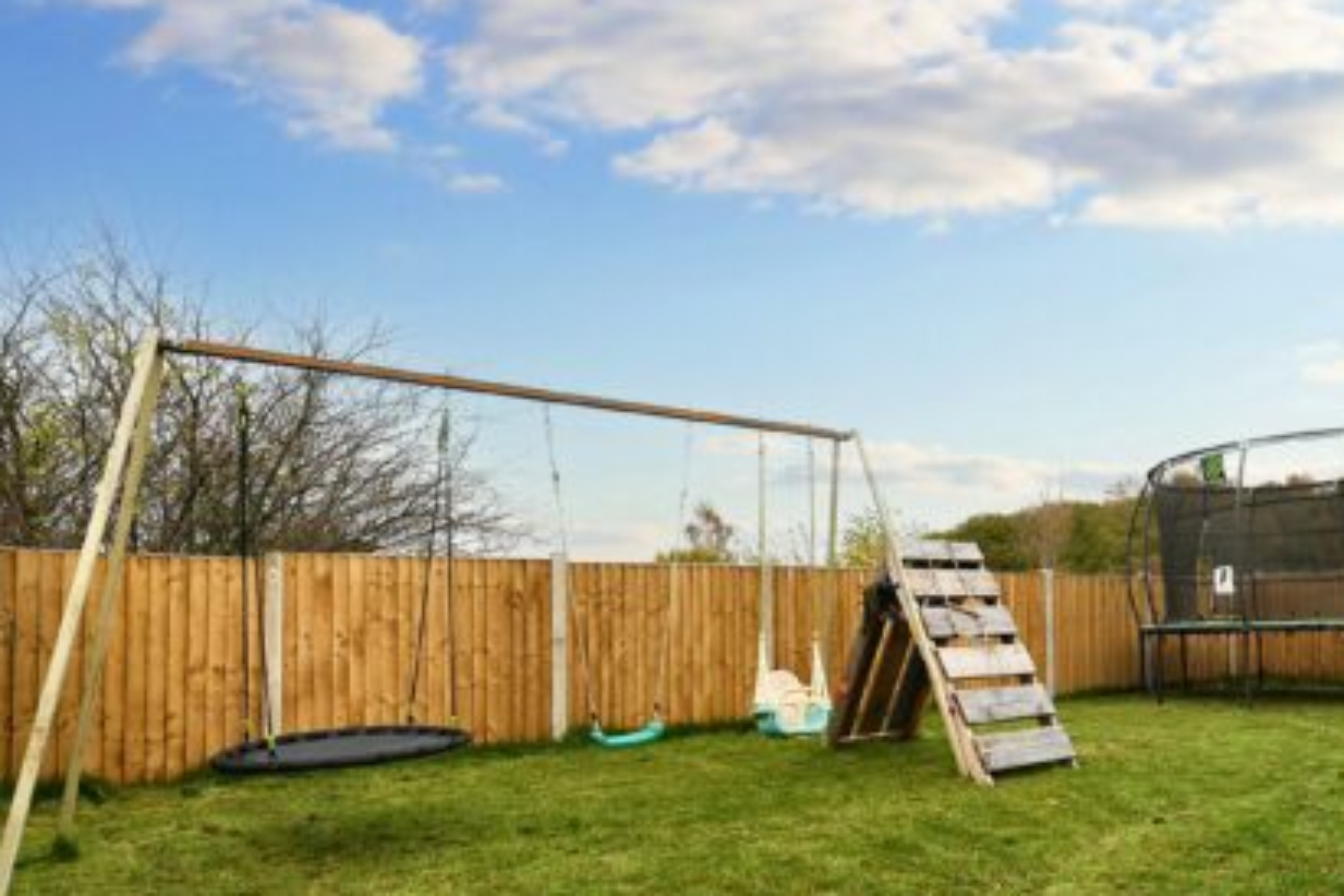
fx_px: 784
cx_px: 863
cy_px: 610
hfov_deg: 79.3
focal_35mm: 21
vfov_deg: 57.9
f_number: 10
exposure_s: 1/500
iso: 2000
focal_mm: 15
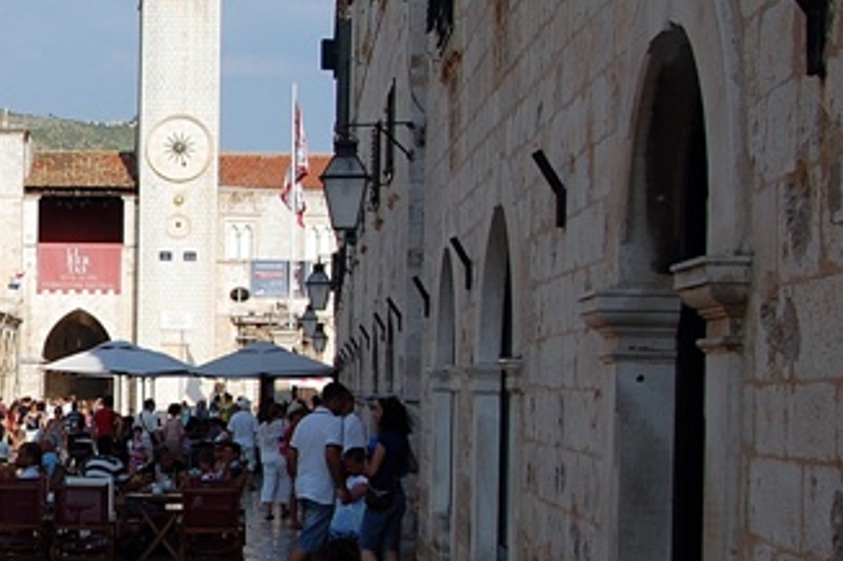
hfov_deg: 23.1
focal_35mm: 81
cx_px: -153
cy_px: 403
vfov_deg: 16.8
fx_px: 1896
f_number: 9
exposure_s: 1/320
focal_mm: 22
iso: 200
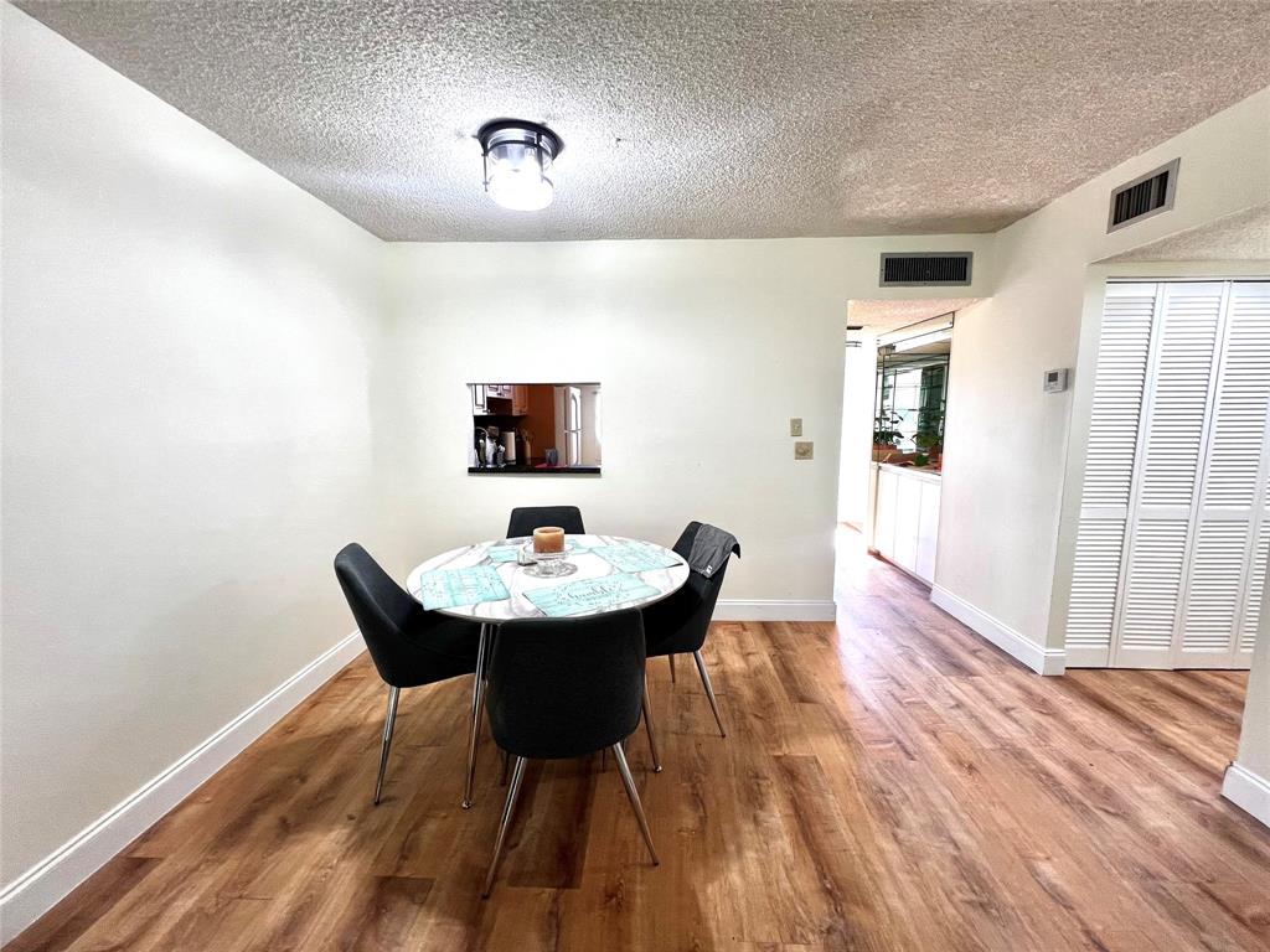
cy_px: 476
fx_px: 477
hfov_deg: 106.2
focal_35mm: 13
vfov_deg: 89.9
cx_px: 635
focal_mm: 1.57
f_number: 1.8
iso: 80
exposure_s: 1/120
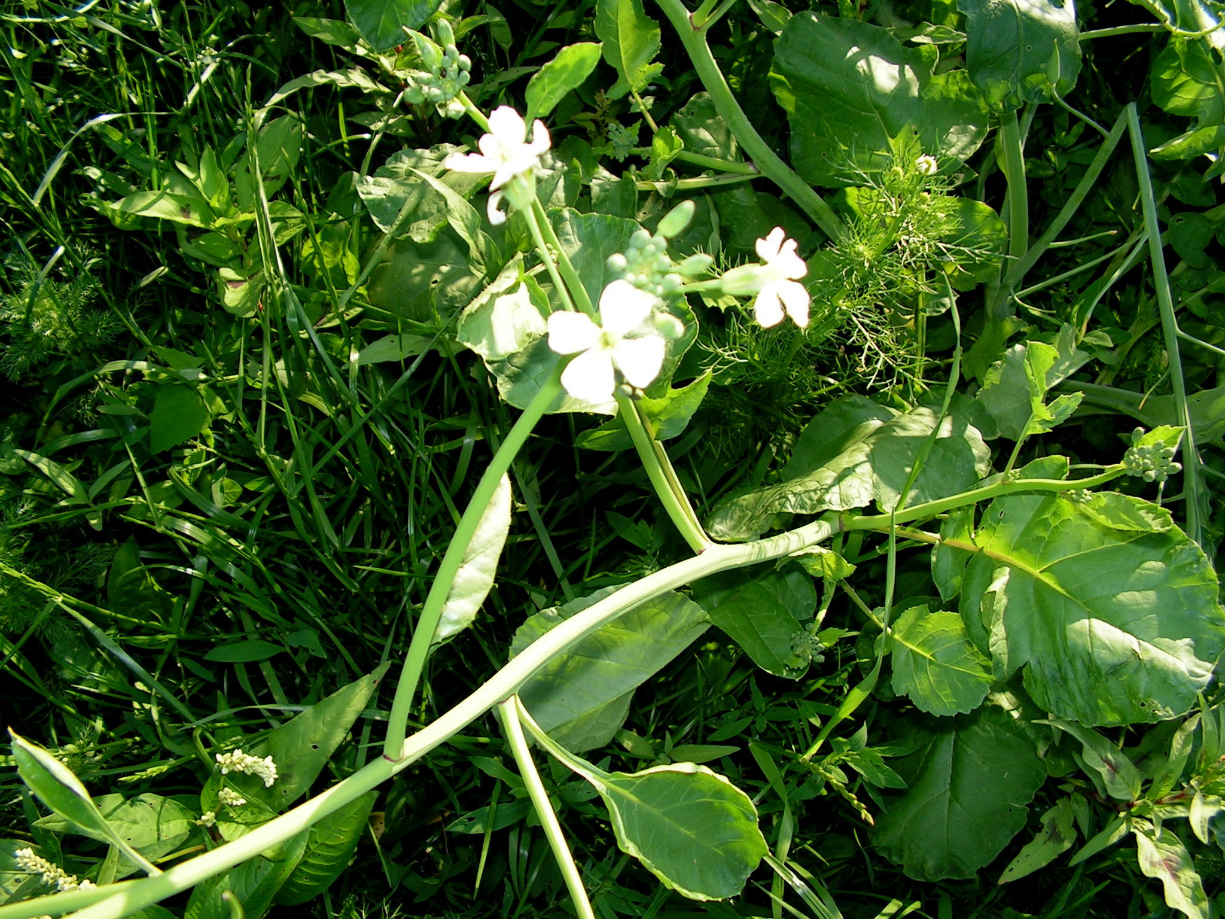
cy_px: 460
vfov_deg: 39.7
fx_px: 1274
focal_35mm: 36
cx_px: 612
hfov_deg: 51.4
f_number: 3.2
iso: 64
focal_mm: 6
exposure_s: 1/320
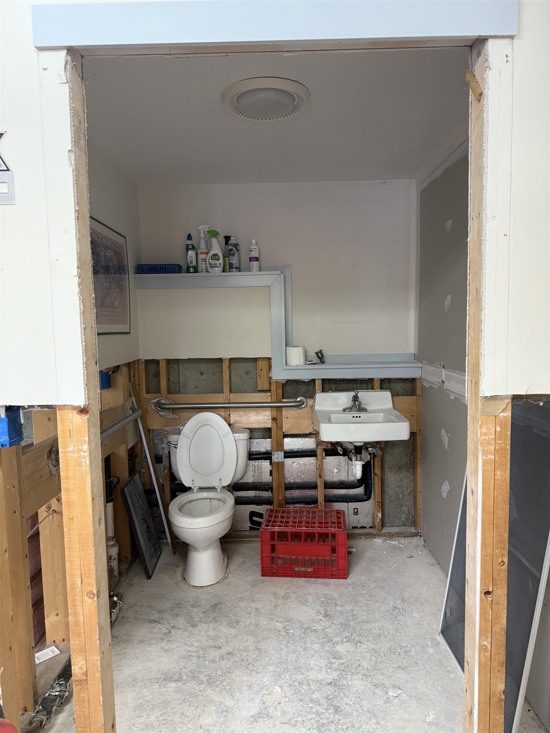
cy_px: 366
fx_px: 508
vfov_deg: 71.6
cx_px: 275
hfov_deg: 56.8
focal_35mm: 24
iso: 200
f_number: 1.78
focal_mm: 6.76
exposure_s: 1/60
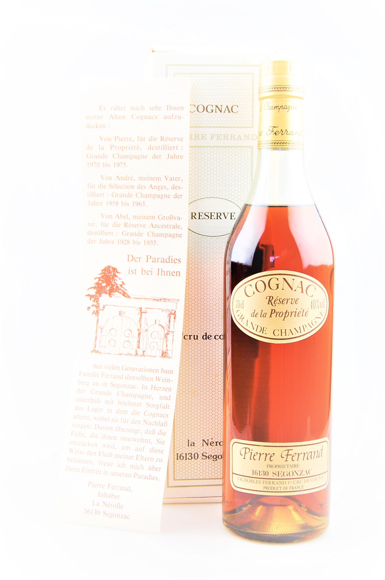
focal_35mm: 52
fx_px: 844
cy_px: 290
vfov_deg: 37.9
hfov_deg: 25.7
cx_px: 192
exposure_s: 1/30
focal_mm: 35
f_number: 8
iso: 200
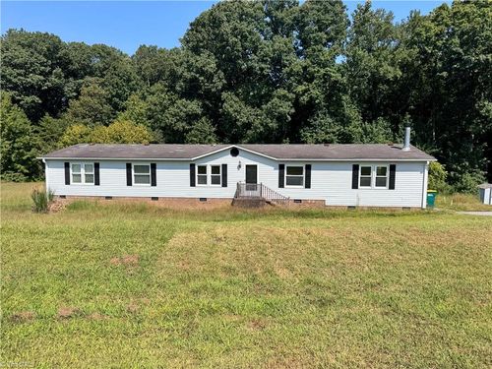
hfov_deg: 71.6
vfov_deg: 56.8
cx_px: 246
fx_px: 341
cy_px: 184
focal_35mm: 24
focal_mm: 6.76
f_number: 1.78
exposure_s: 1/4310
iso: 80
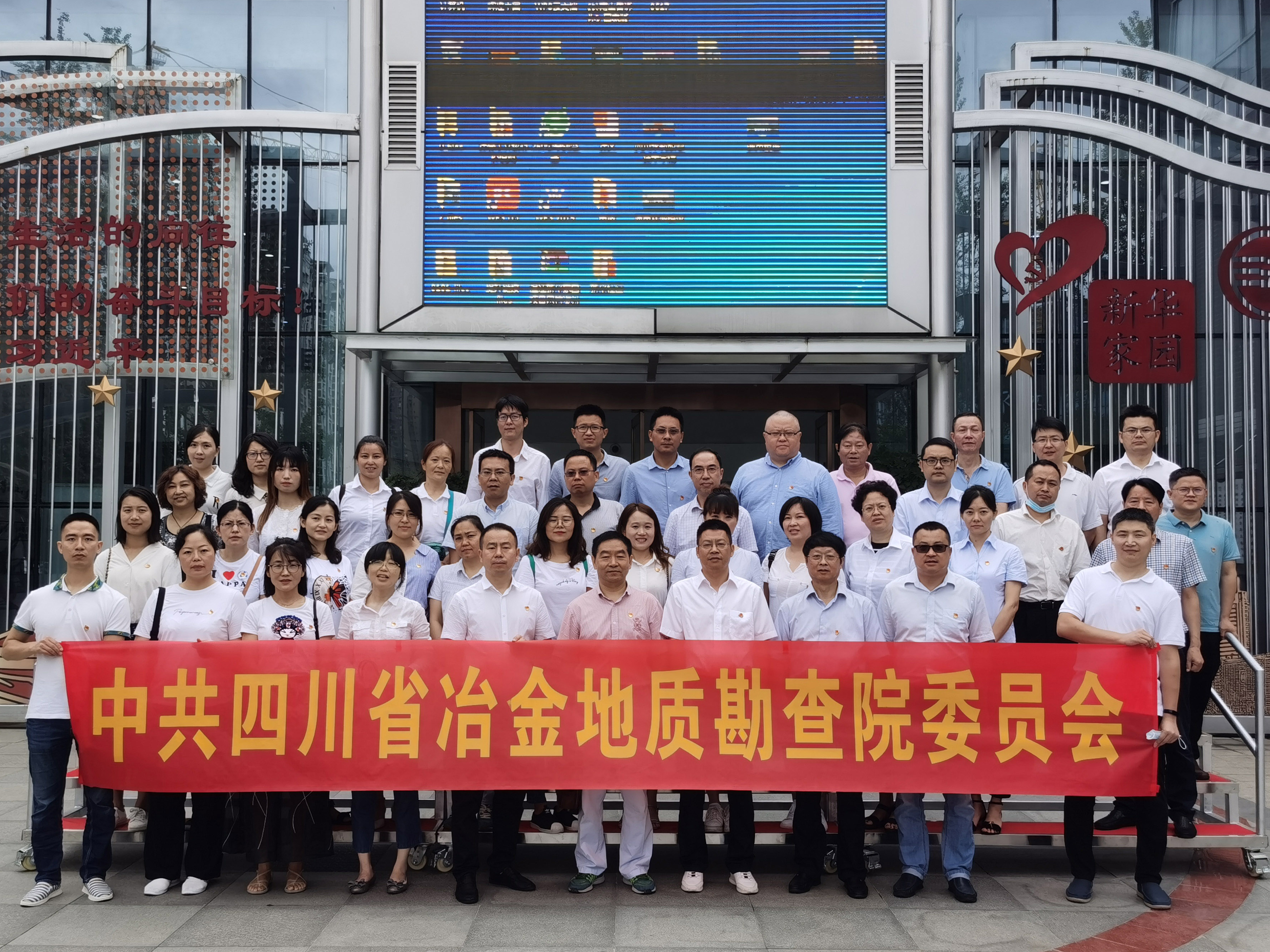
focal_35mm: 37
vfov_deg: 38.7
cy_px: 485
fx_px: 1358
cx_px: 621
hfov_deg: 50.1
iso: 50
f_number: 1.6
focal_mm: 5.56
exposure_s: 1/1488
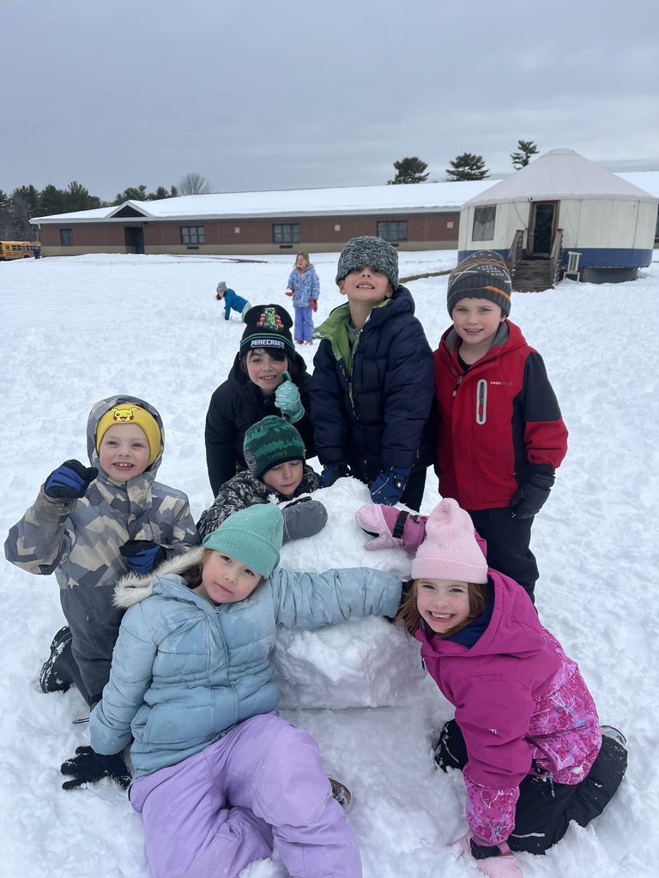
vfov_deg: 67.3
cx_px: 330
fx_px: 660
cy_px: 439
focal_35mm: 26
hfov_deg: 53.1
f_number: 1.6
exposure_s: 1/1802
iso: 50
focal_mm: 5.1
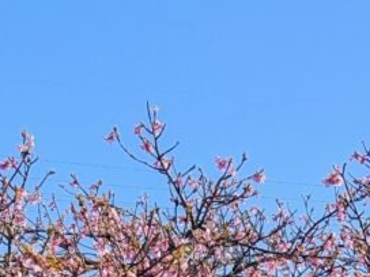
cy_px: 395
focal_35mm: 113
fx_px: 1208
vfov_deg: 12.5
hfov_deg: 15.9
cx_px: 570
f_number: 1.68
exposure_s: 1/1066
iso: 21
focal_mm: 6.9
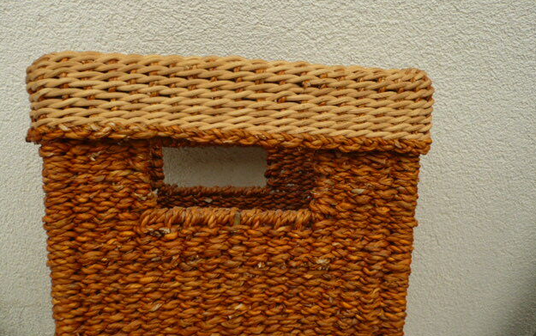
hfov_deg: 51.5
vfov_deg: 33.6
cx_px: 274
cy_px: 167
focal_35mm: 38
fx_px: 555
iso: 100
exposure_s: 1/250
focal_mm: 5.8
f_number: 2.8
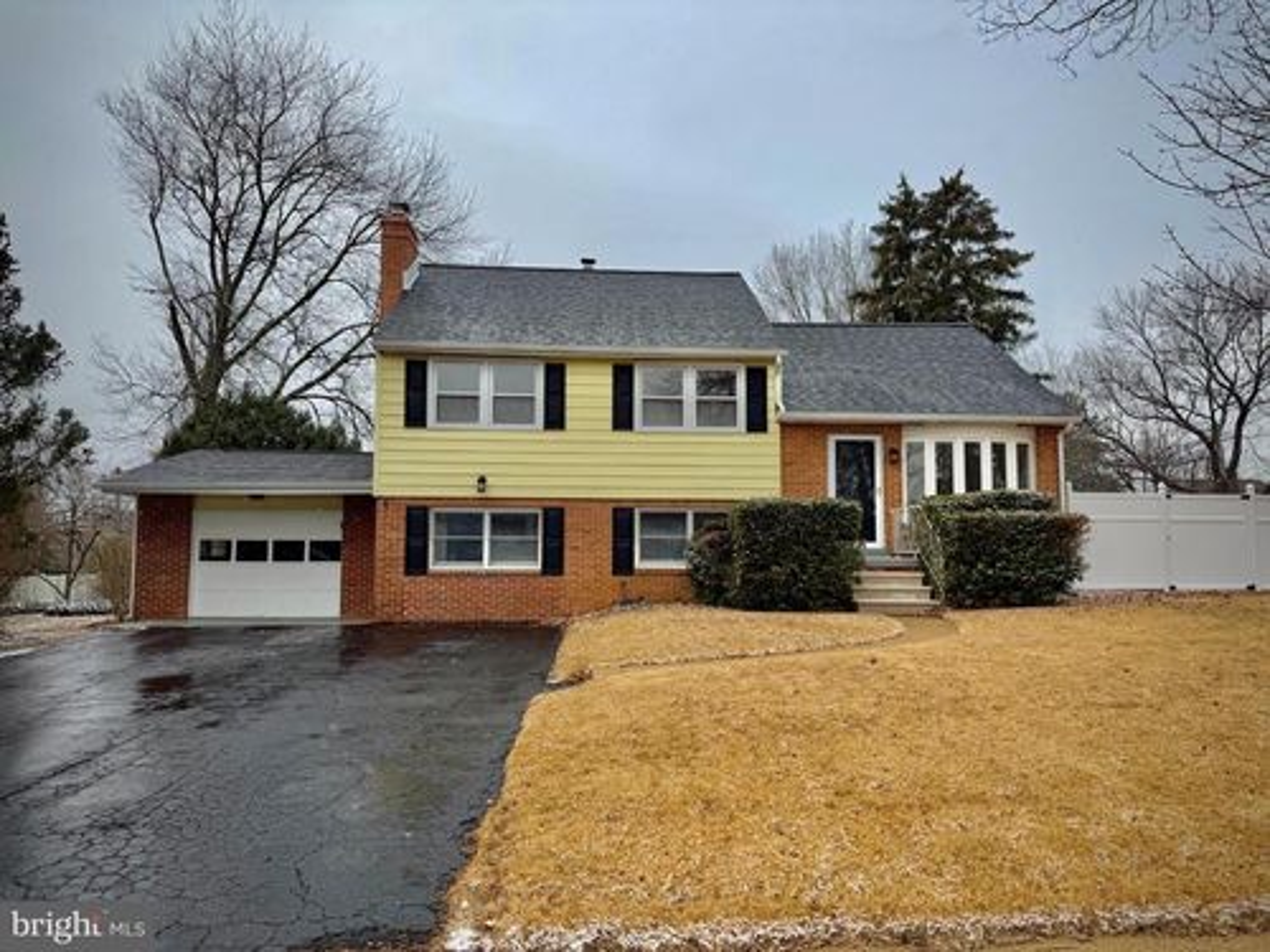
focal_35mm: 24
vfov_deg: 56.8
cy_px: 476
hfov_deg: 71.6
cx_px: 635
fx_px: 881
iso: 80
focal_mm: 6.76
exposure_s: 1/2907
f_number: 1.78
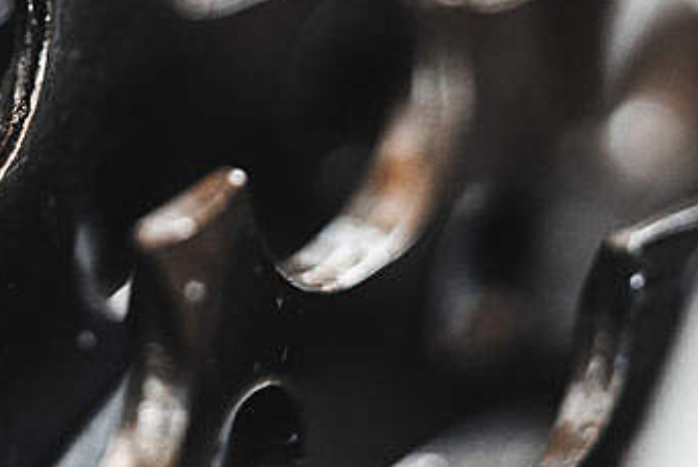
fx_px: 8034
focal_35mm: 414
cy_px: -450
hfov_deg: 5.0
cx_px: 305
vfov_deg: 3.3
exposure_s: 1/80
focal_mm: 90
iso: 640
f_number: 2.8
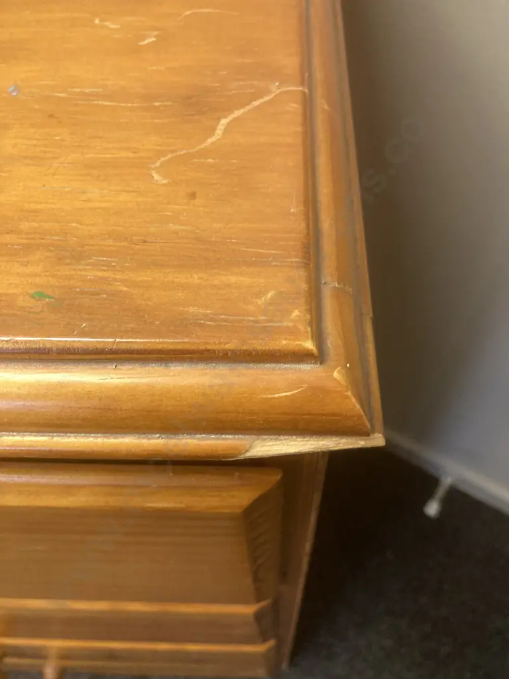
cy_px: 340
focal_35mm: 28
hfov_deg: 49.7
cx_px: 254
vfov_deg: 63.4
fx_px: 549
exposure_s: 1/50
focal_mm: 3.99
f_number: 1.8
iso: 250
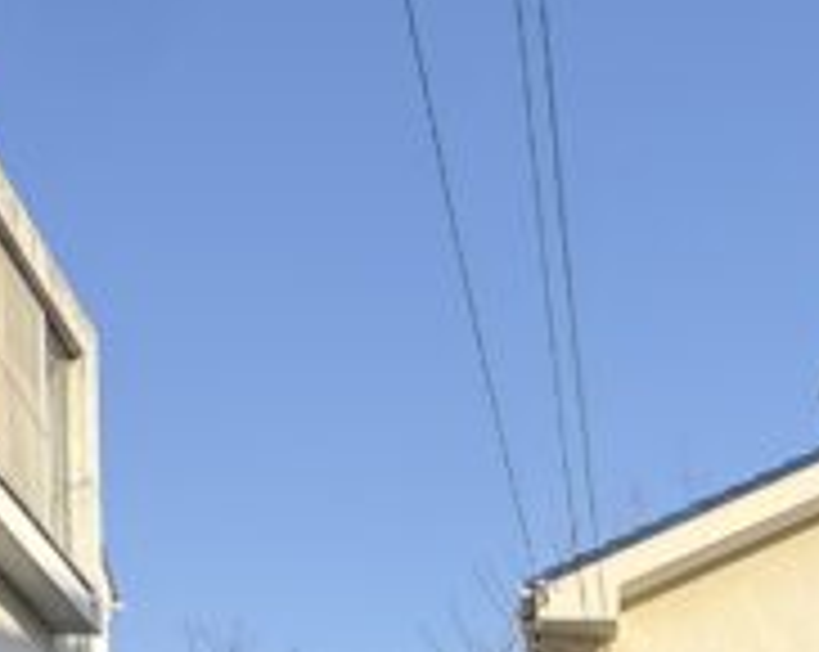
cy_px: 1403
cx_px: 724
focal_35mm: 77
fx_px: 1863
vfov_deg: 15.0
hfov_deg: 24.1
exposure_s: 1/383
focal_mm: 2.22
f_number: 2.2
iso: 40
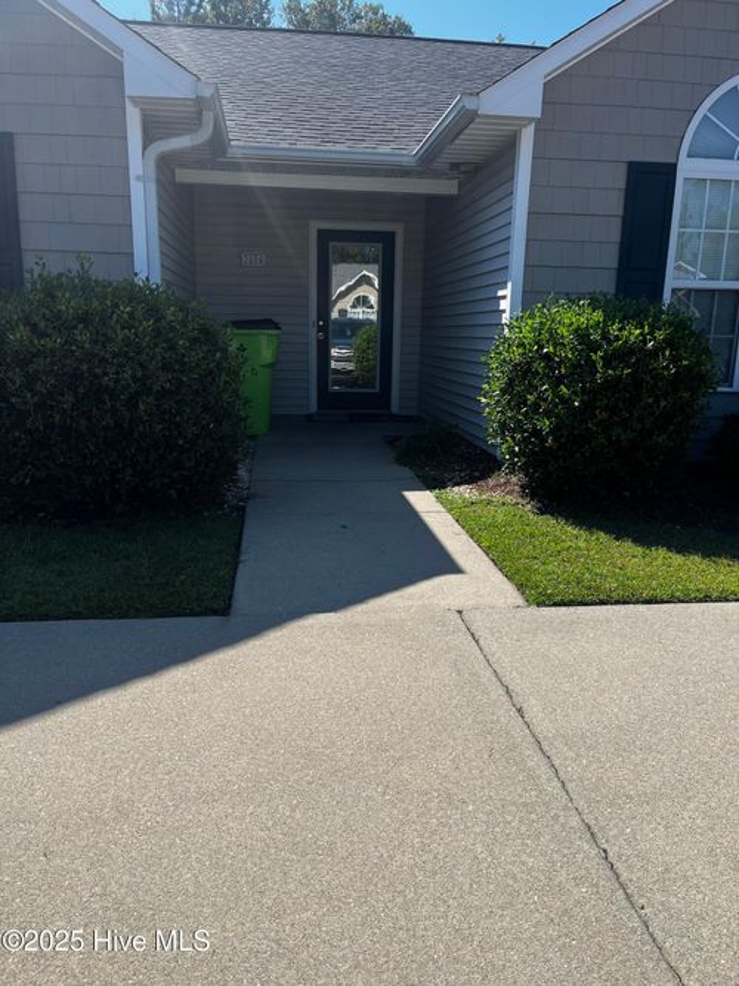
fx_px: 740
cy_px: 493
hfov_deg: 53.0
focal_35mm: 26
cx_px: 370
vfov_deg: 67.3
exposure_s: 1/2899
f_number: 1.6
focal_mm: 5.1
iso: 50
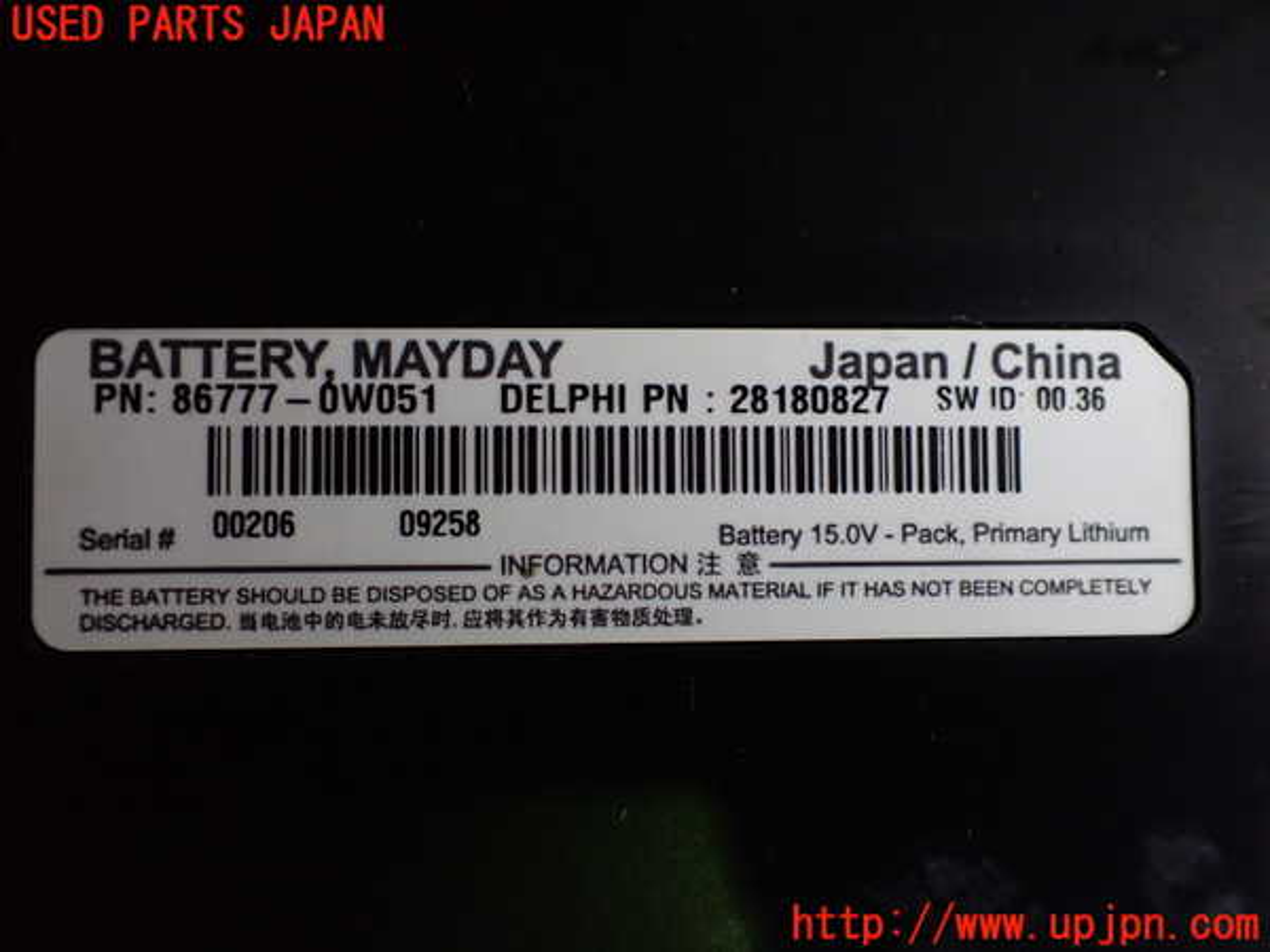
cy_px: 476
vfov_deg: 44.2
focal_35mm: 32
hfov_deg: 56.8
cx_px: 635
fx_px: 1174
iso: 800
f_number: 2.4
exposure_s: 1/80
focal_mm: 5.79
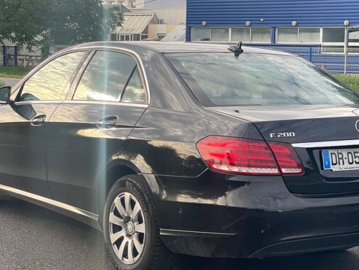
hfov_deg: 23.5
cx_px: 192
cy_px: 147
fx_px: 861
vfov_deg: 17.8
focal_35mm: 83
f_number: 2
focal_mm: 6
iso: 32
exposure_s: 1/335
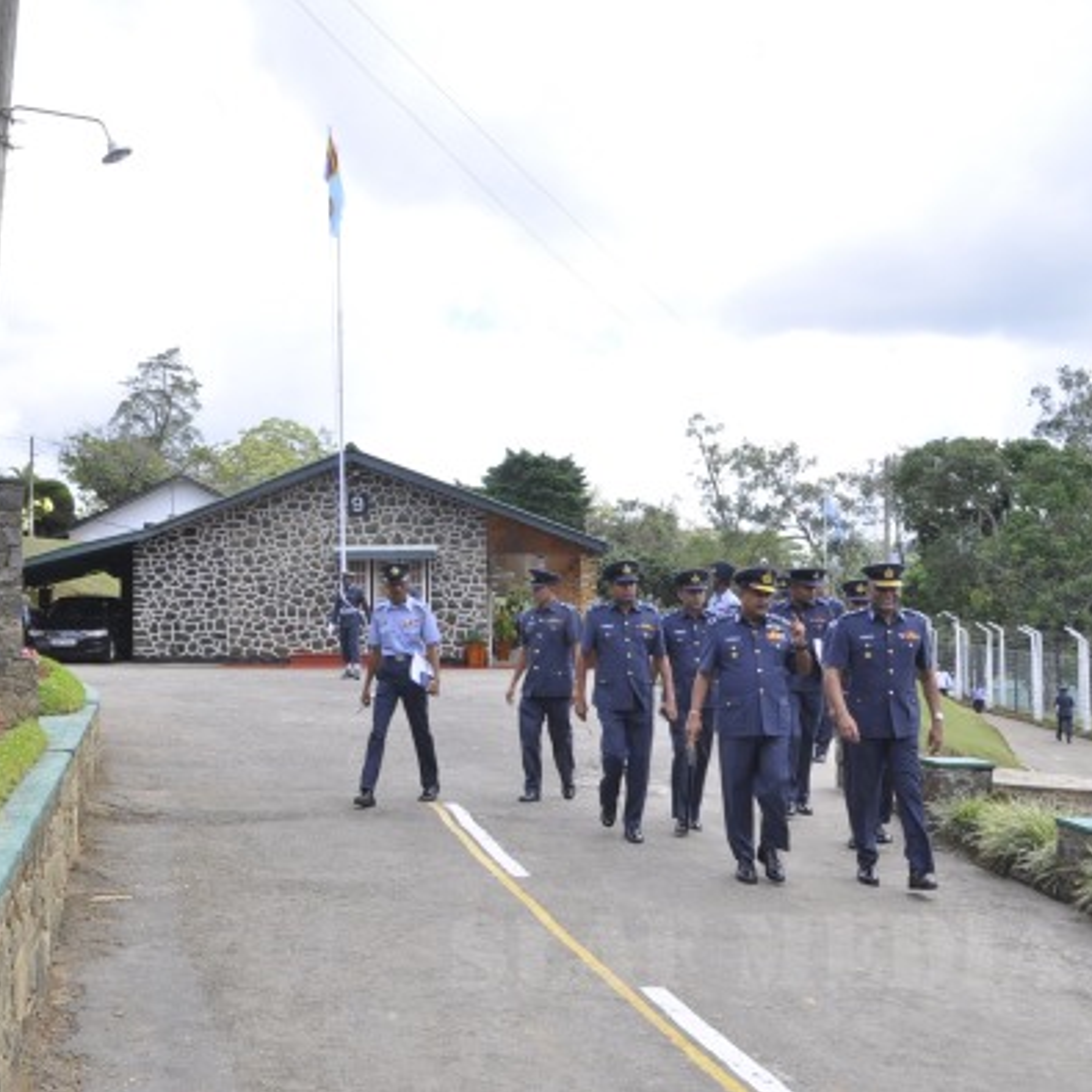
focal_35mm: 41
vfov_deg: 41.3
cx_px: 337
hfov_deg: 40.6
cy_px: 545
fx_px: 1451
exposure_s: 1/100
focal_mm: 21
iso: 500
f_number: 14
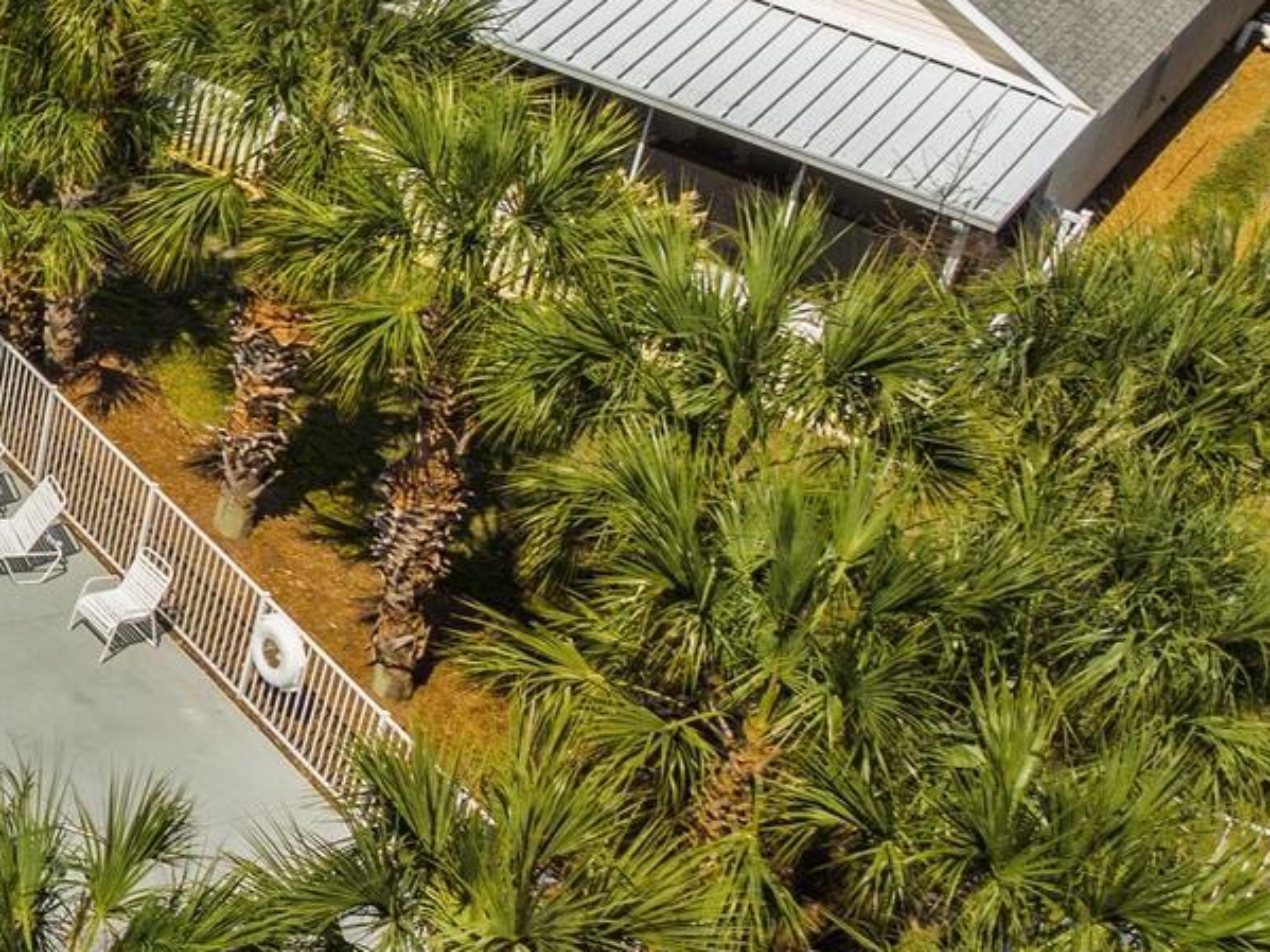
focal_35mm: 82
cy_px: 155
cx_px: -808
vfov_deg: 17.8
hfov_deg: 19.6
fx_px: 3008
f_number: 4
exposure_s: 1/1600
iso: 100
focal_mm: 12.29
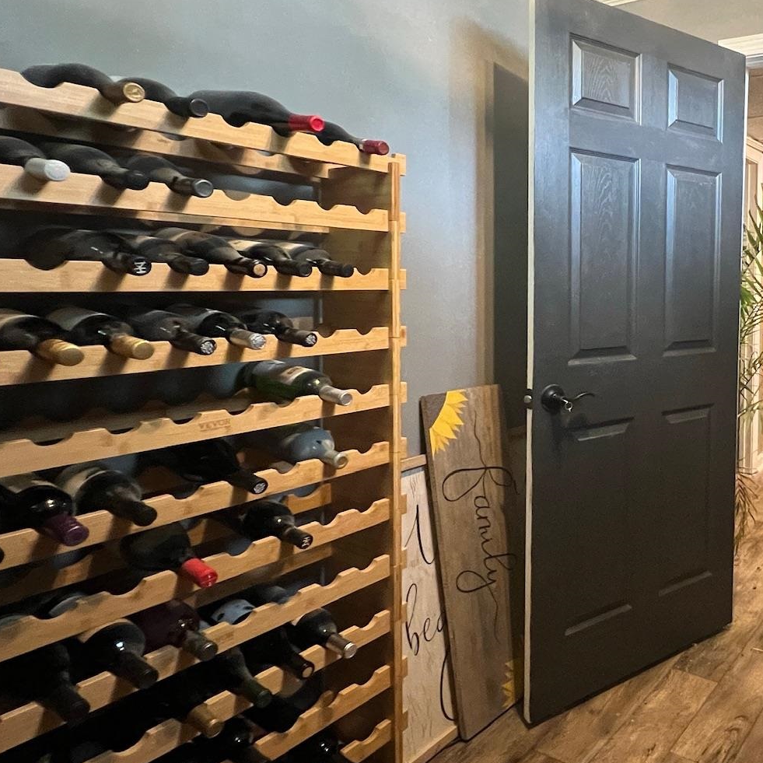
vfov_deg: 64.6
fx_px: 598
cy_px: 314
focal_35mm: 24
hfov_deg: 55.9
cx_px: 692
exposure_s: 1/40
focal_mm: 1.57
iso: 640
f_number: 1.8
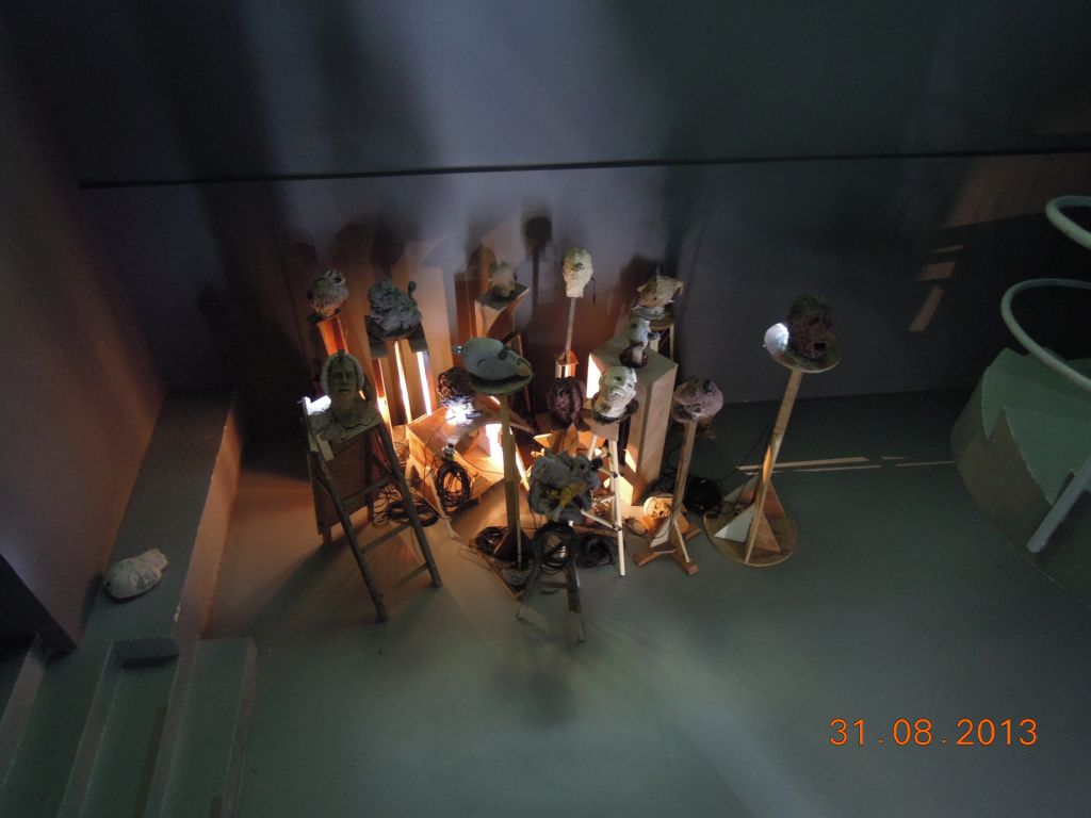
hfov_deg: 71.6
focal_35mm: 24
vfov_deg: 56.8
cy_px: 409
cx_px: 546
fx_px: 756
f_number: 1.8
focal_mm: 4.3
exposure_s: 1/2.5
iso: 400
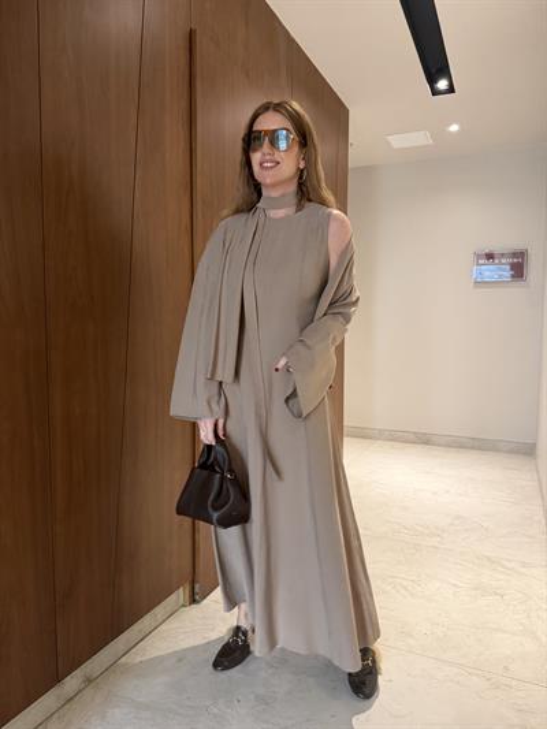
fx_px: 505
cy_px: 364
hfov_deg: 56.8
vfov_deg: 71.6
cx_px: 274
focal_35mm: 24
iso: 500
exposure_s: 1/50
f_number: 1.78
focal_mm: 6.76
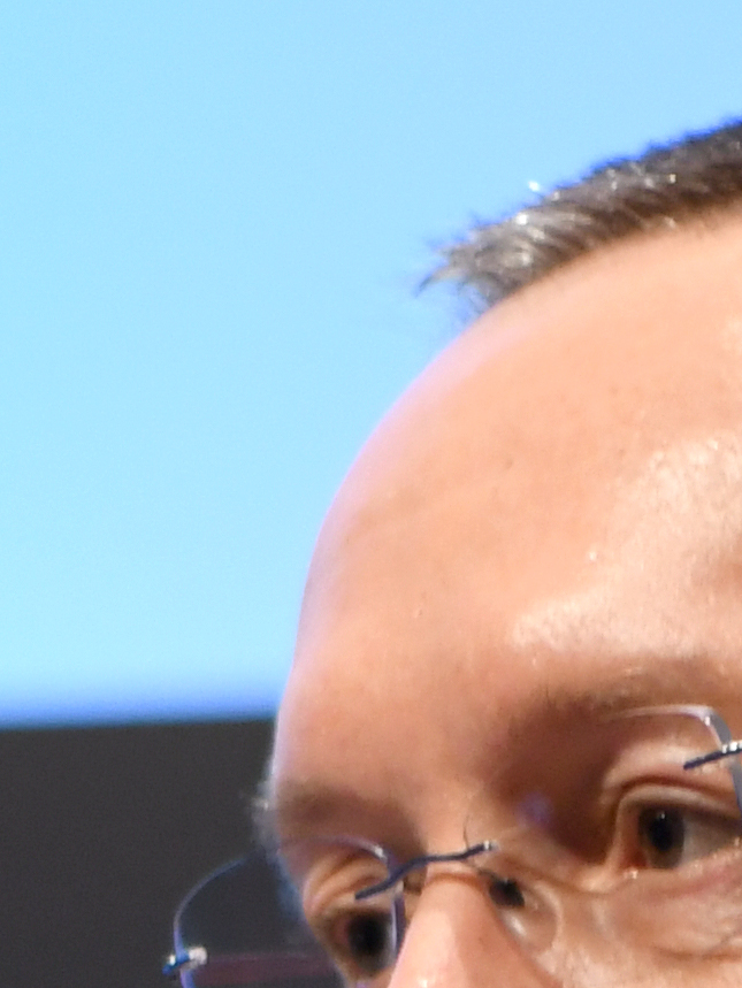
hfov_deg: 1.5
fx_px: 28020
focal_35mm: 981
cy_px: 2169
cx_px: 221
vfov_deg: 2.0
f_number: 3.5
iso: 800
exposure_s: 1/125
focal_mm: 105
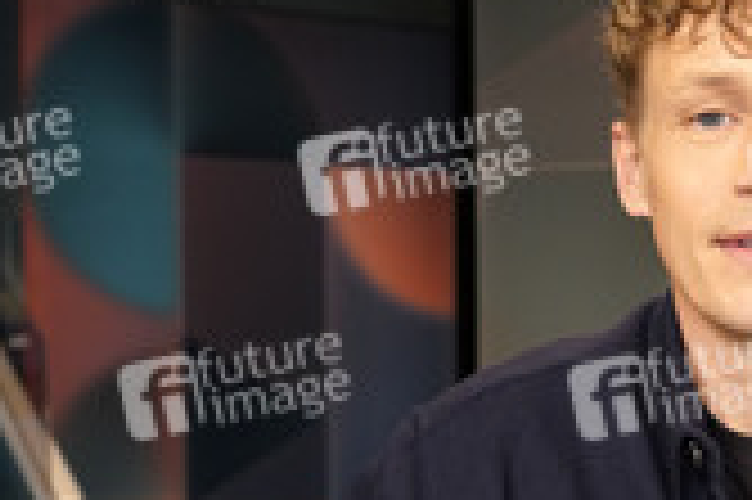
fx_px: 1857
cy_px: 500
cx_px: 745
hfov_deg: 22.1
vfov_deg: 15.1
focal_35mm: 89
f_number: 5
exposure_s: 1/160
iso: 2000
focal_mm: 33
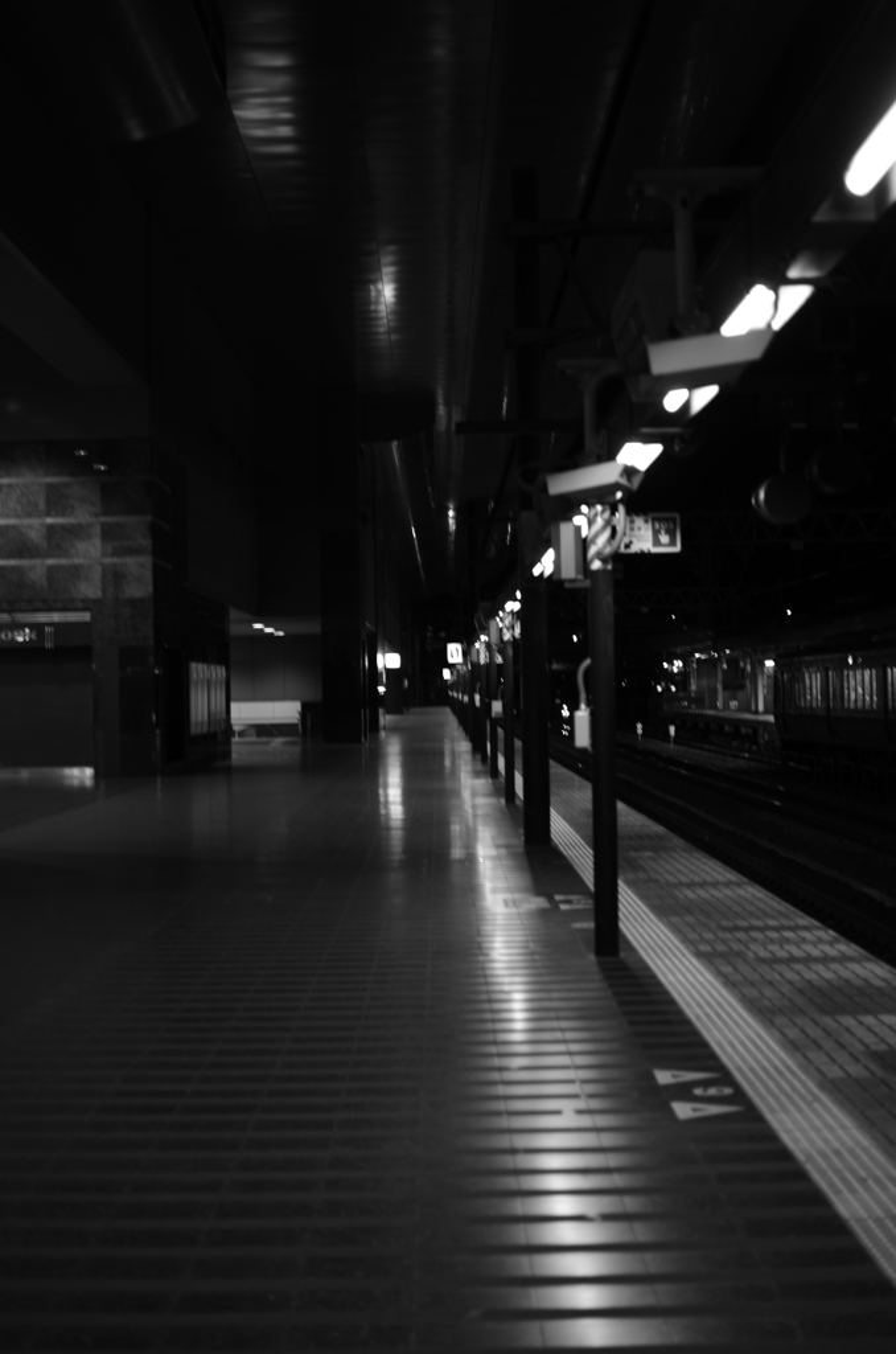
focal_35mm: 52
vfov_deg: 37.9
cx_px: 448
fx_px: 1969
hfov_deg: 25.6
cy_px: 677
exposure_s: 1/20
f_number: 1.8
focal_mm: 35
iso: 100
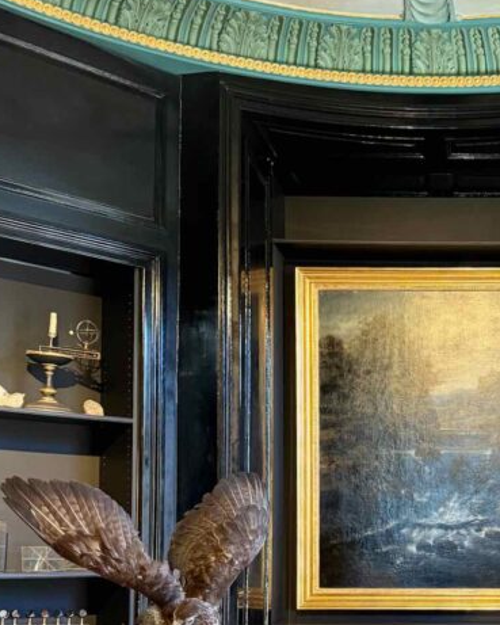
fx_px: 962
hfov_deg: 27.7
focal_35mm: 52
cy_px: 522
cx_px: 479
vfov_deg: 34.6
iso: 250
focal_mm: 6.76
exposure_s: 1/60
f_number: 1.78
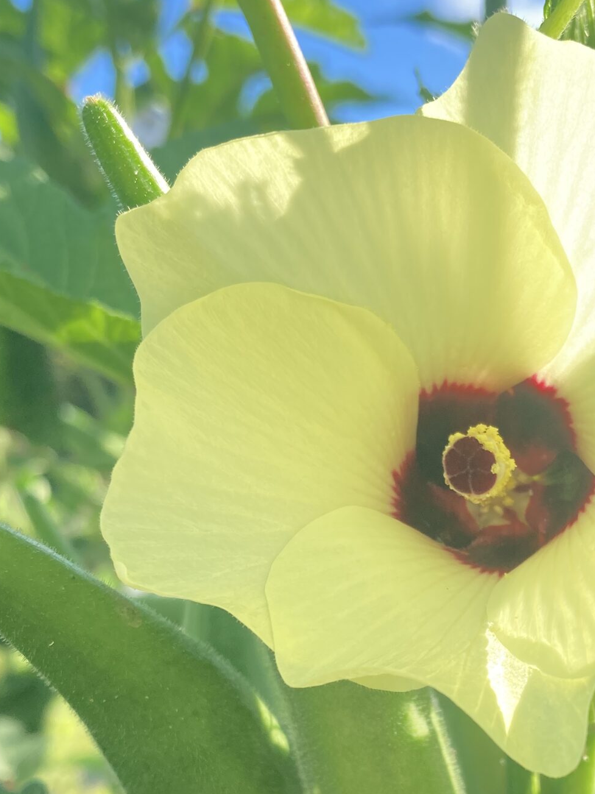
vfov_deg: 34.4
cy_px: 571
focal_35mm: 55
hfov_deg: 26.3
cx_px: 420
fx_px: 1261
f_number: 1.8
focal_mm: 3.99
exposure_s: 1/716
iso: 20
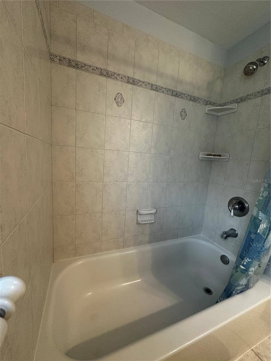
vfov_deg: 102.1
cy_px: 180
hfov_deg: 85.7
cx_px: 136
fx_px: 146
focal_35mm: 14
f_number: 2.2
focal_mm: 2.22
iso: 320
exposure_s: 1/120
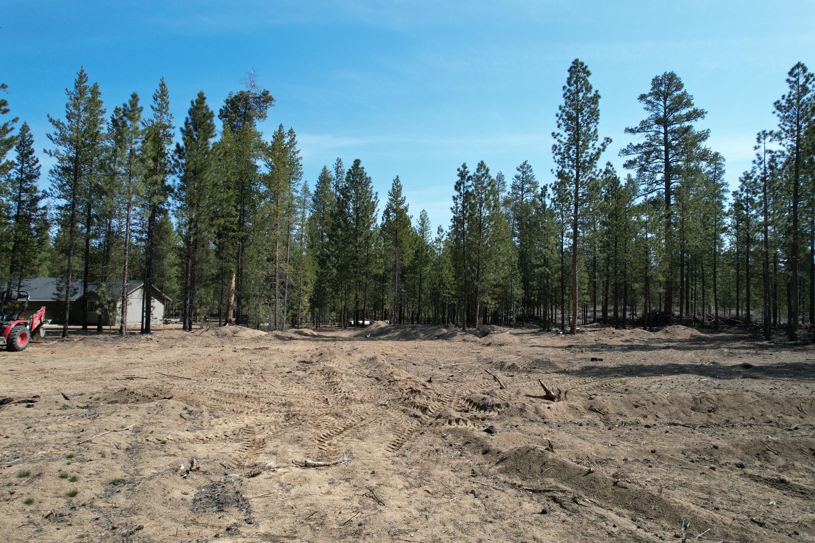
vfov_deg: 57.2
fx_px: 498
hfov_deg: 78.6
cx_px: 408
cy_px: 272
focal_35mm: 22
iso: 100
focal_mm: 8.38
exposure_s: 1/1250
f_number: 2.8
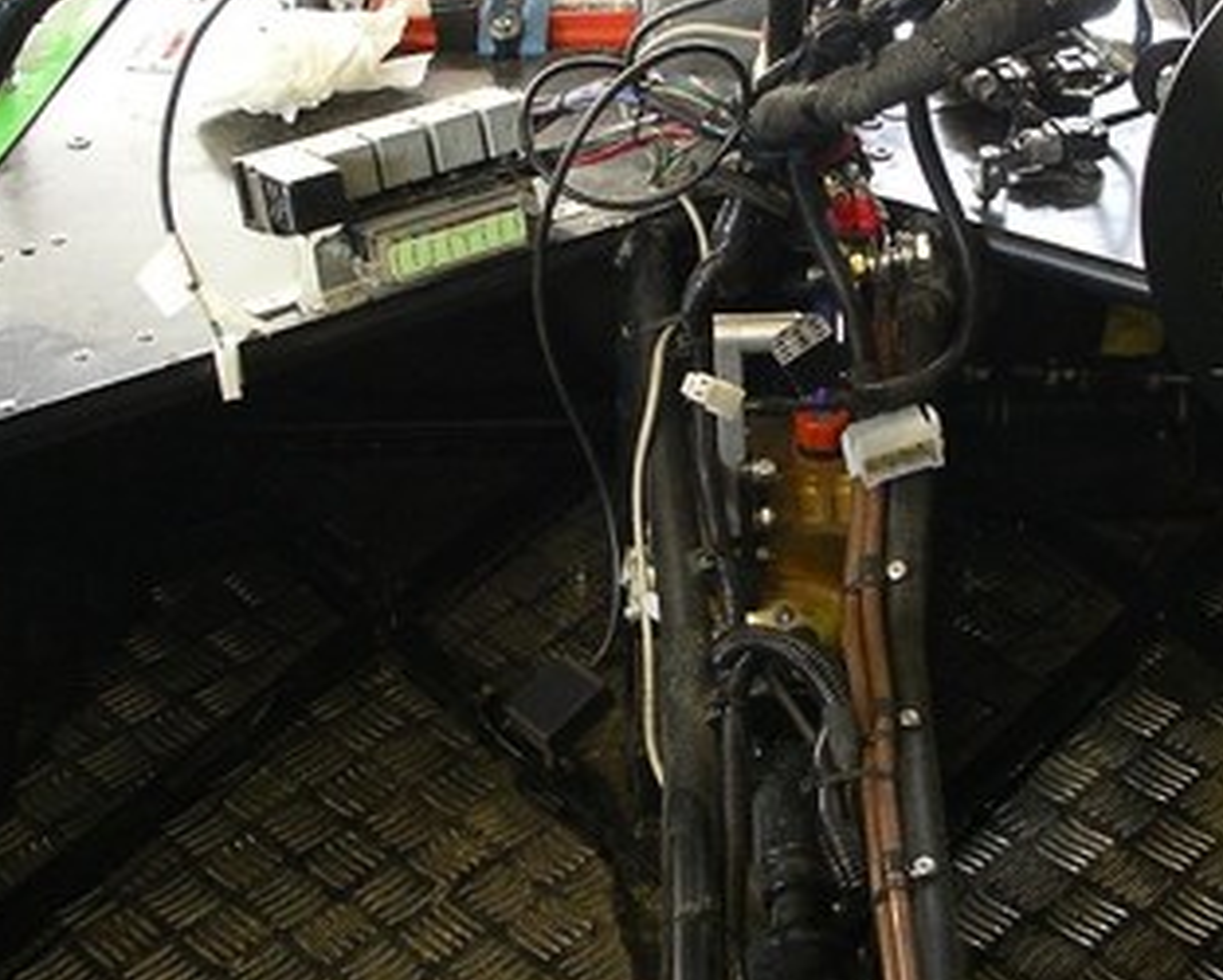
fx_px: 2680
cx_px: 788
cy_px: 259
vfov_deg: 20.6
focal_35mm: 74
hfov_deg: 25.6
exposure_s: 1/37
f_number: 2.8
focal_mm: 7.8
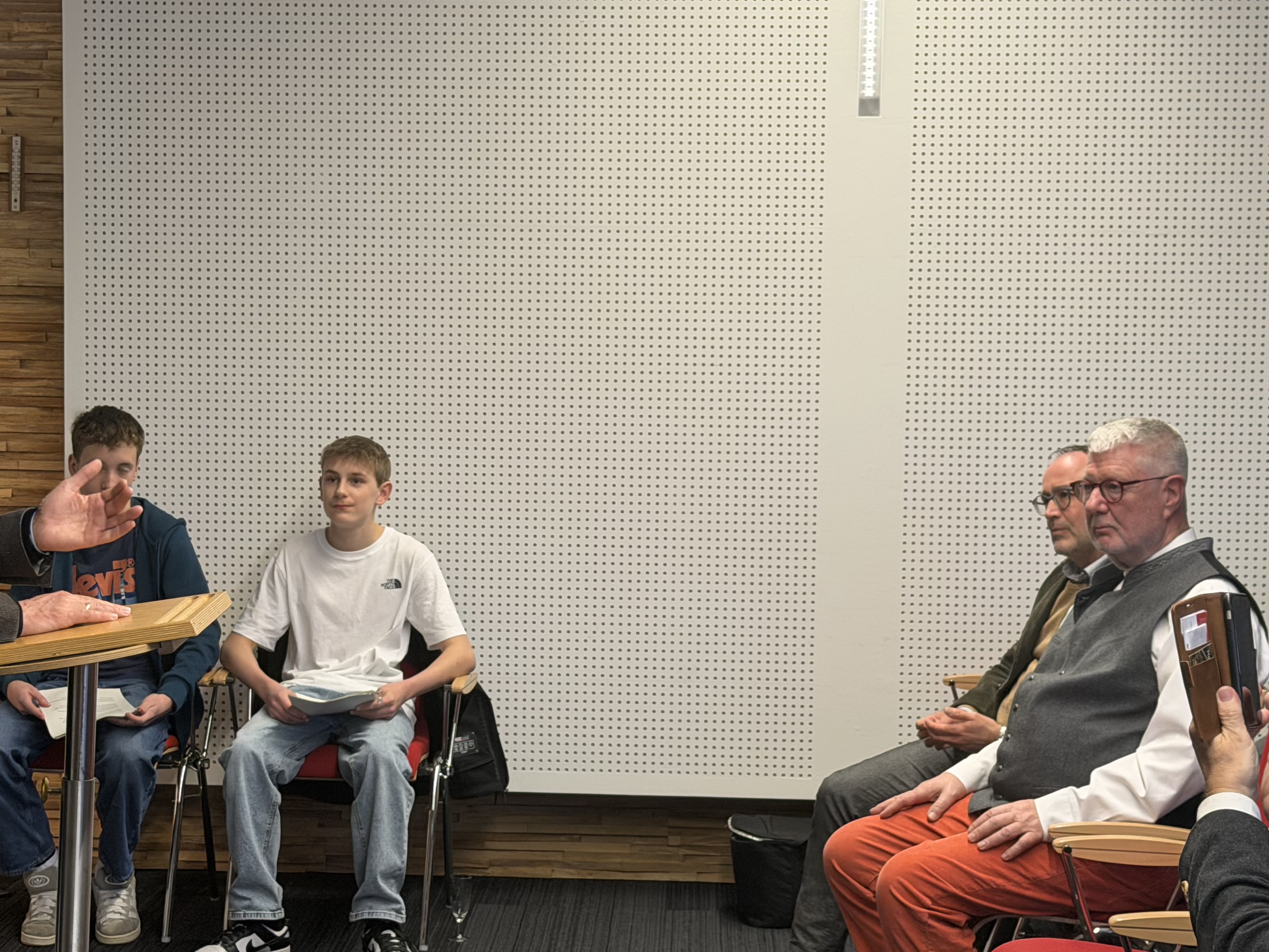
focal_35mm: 74
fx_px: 2713
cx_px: 580
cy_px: 502
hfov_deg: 26.3
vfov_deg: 19.9
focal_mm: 6.76
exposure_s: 1/50
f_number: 1.78
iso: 200
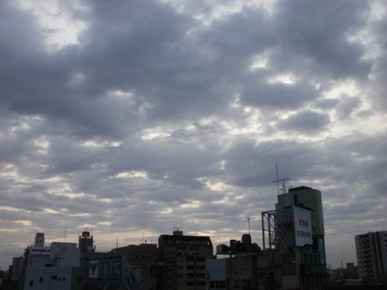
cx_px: 194
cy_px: 145
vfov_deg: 39.6
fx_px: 402
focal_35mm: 36
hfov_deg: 51.4
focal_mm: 6.3
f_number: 5.6
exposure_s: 1/100
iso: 100
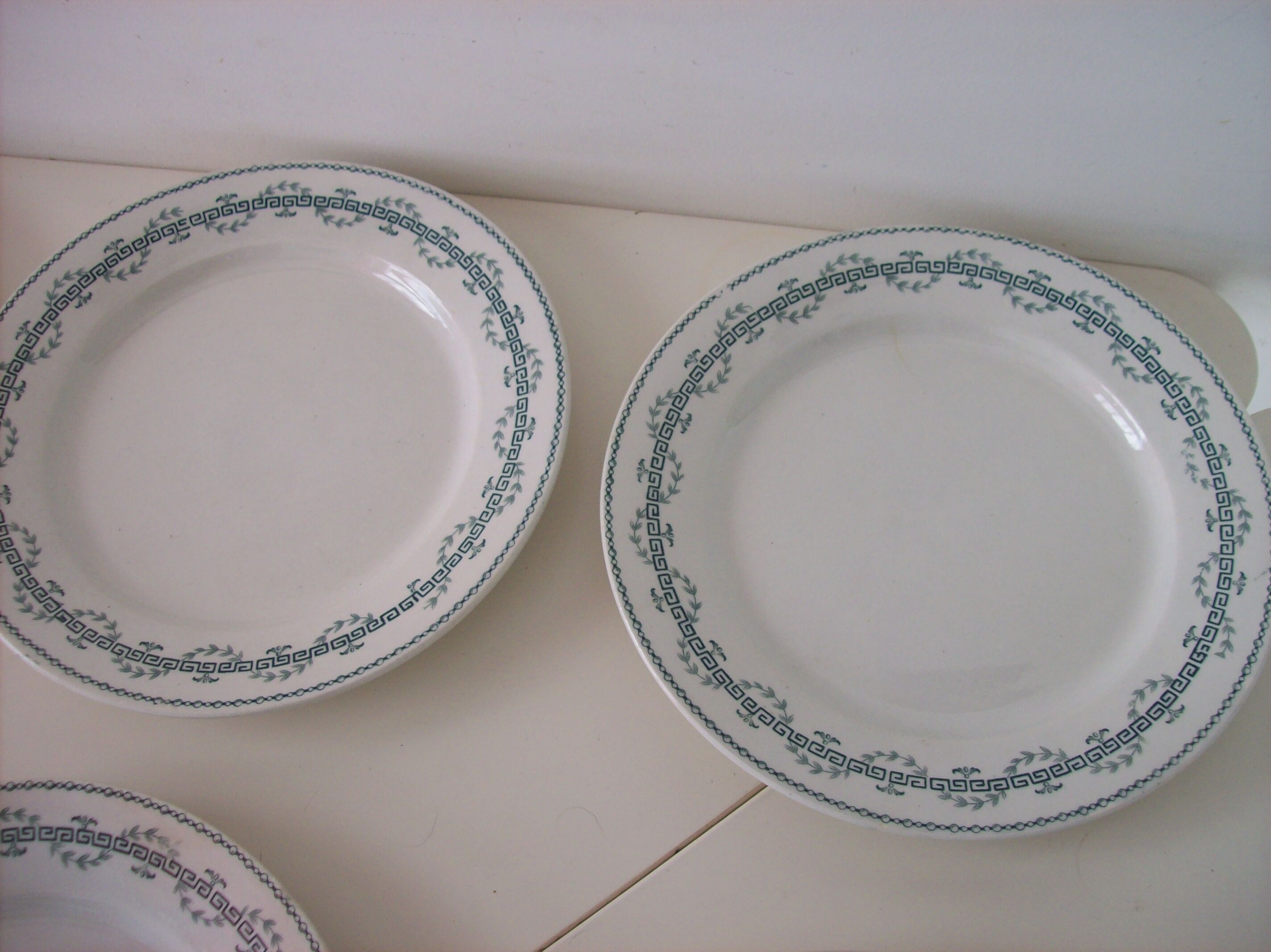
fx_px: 1321
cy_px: 476
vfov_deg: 39.6
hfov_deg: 51.4
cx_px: 636
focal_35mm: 36
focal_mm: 6
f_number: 2.7
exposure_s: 1/69.8
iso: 80
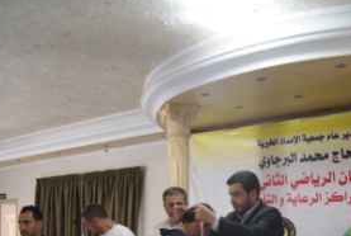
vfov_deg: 21.6
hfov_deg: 31.7
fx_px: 616
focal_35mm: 63
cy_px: 164
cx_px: 223
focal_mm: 26
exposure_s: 1/25
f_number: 4.5
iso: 1600
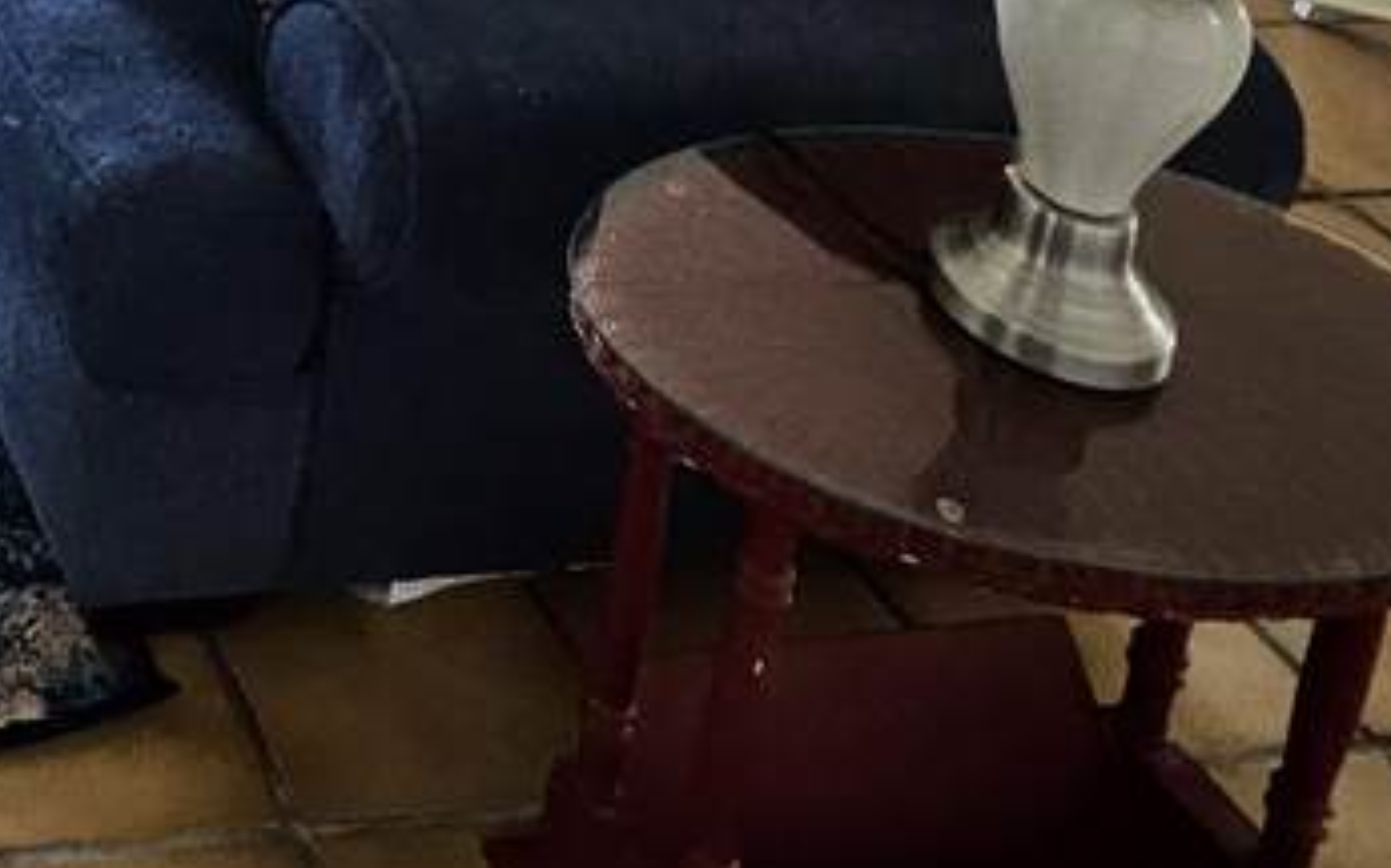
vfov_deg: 19.0
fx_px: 1933
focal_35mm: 51
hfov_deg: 31.0
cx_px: -414
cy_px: -715
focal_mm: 1.74
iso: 160
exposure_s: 1/100
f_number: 2.2
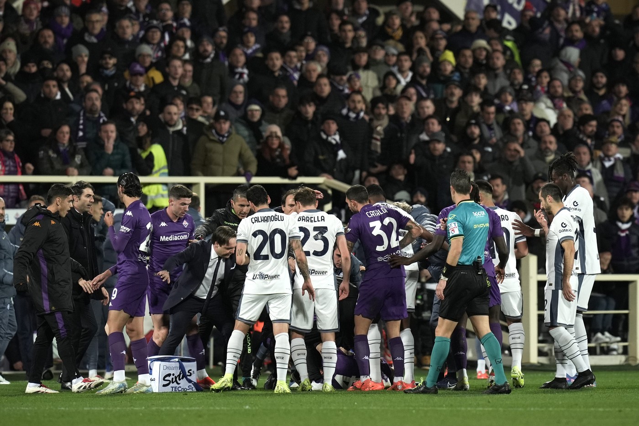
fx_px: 7099
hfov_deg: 5.2
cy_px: 213
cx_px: 320
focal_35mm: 400
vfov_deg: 3.4
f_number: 3.5
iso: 2000
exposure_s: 1/1600
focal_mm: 400
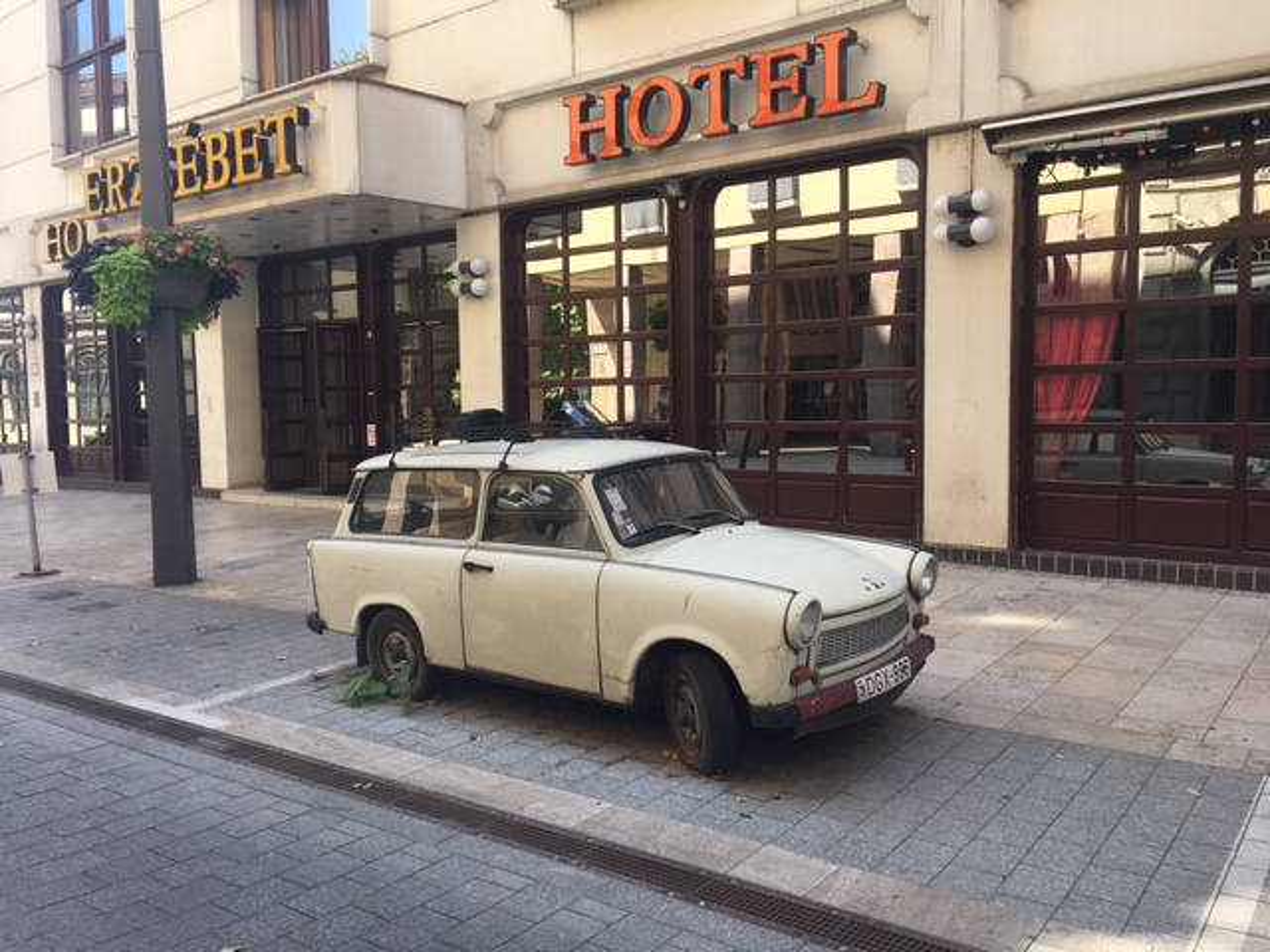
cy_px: 476
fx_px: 1064
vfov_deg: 48.2
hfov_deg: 61.7
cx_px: 635
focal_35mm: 29
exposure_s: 1/291
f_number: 2.2
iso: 25
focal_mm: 4.15
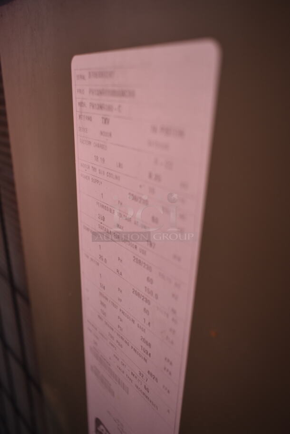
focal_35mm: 27
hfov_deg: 48.0
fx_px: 326
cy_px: 217
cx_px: 145
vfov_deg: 67.3
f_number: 3.5
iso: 360
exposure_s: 1/125
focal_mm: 18
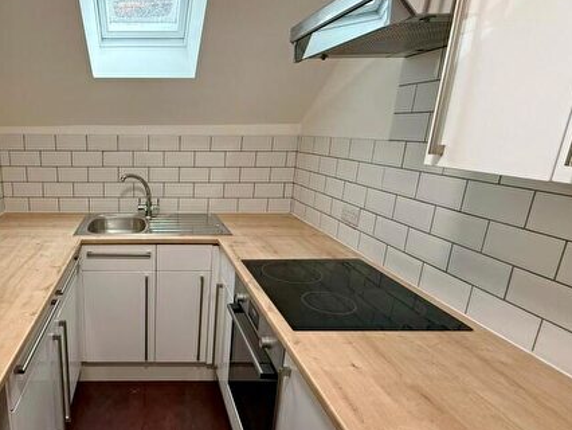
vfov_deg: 58.9
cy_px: 232
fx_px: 380
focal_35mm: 23
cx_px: 146
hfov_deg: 69.3
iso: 320
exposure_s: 1/100
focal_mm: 2.22
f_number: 2.2
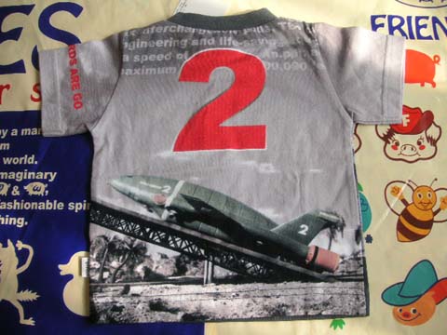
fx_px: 478
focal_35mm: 37
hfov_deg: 50.1
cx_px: 224
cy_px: 168
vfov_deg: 38.7
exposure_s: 1/45
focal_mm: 6.1
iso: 50
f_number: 2.8
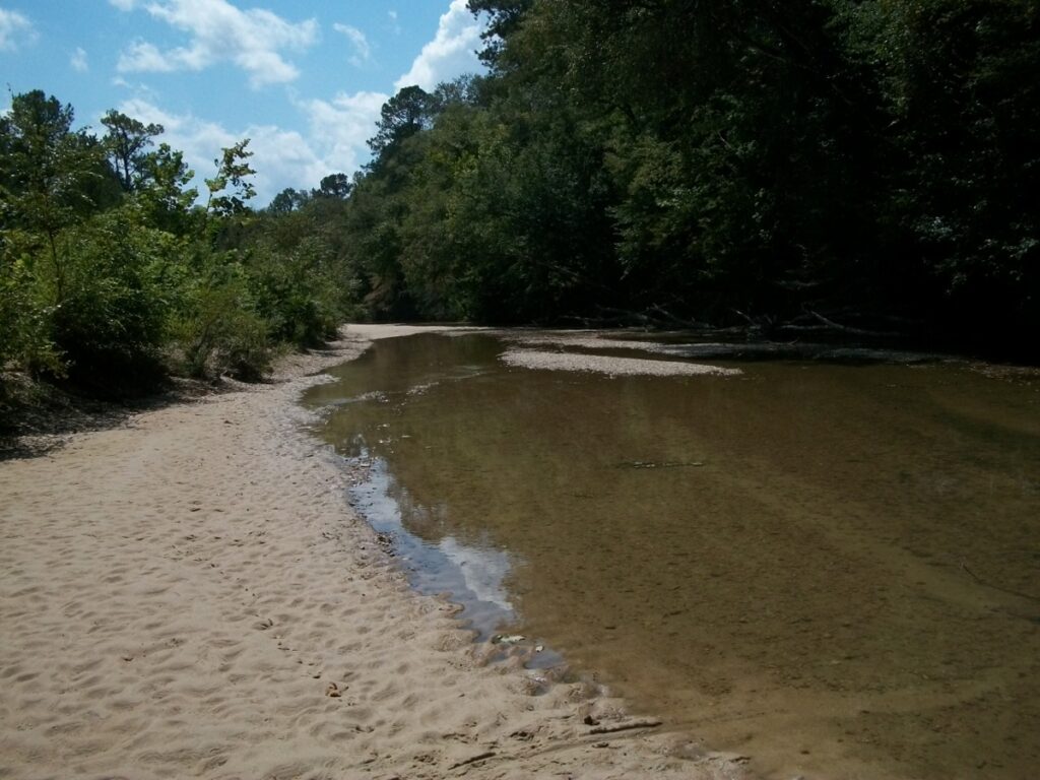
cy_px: 390
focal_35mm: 32
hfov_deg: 56.8
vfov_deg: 44.2
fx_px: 961
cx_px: 520
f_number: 5.5
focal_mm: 5.7
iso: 80
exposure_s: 1/800
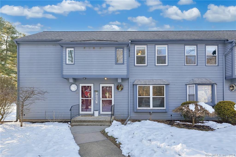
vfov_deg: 70.3
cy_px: 78
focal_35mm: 17
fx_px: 111
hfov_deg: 93.3
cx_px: 118
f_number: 3.5
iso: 100
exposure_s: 1/160
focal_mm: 17
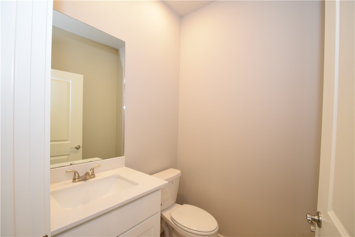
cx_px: 178
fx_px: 148
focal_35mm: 15
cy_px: 118
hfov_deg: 100.4
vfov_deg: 77.3
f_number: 5
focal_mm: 10
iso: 800
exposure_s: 1/100
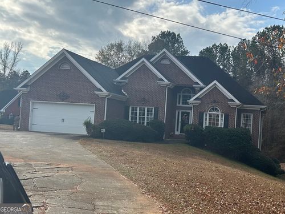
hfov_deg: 67.3
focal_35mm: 26
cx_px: 142
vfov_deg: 53.1
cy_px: 107
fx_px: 214
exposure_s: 1/2841
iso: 50
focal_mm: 5.7
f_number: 1.5
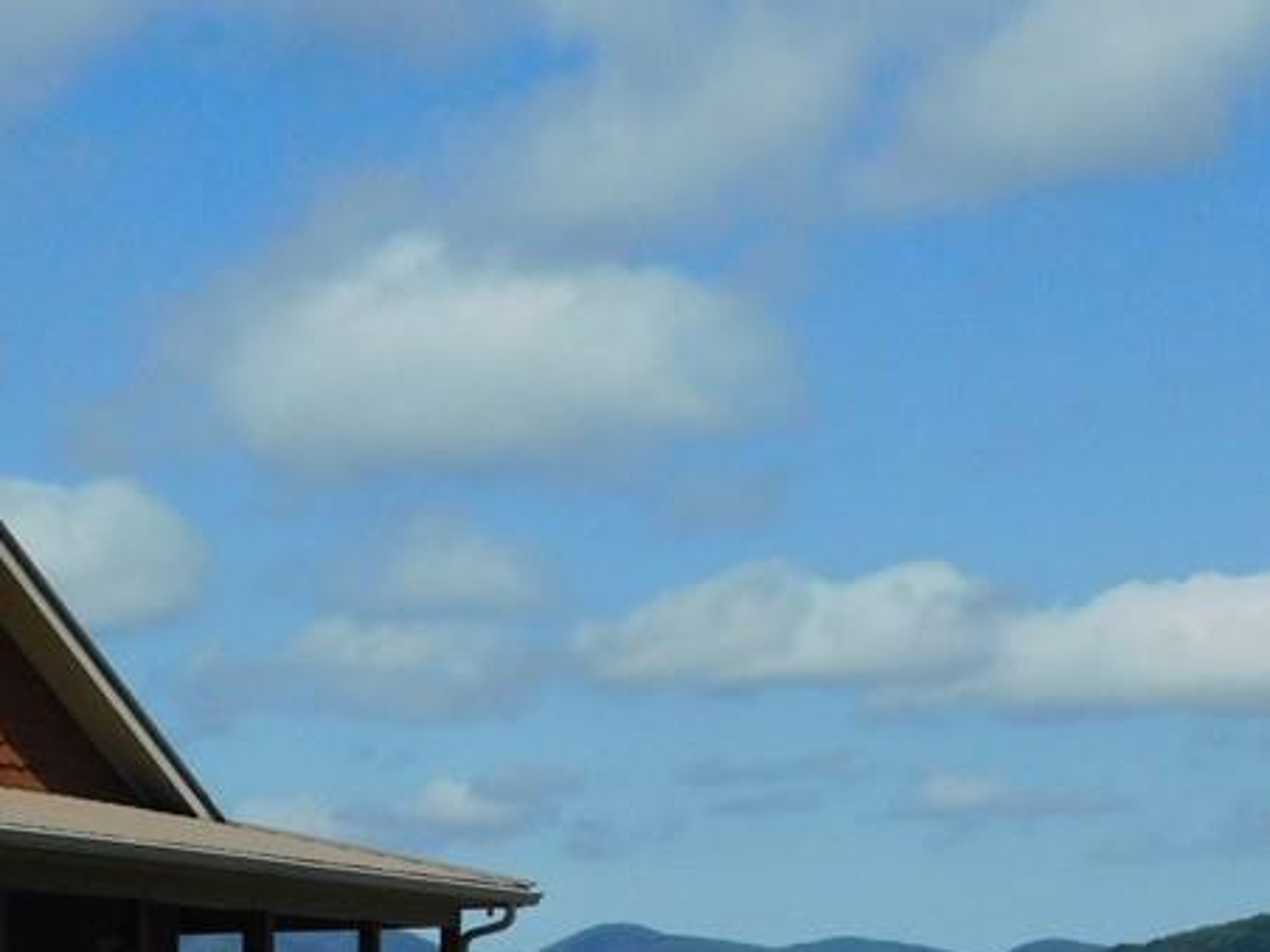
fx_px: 3742
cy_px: 831
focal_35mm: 102
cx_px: 180
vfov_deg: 14.4
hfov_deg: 19.0
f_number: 7.4
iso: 400
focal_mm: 8
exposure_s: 1/1500
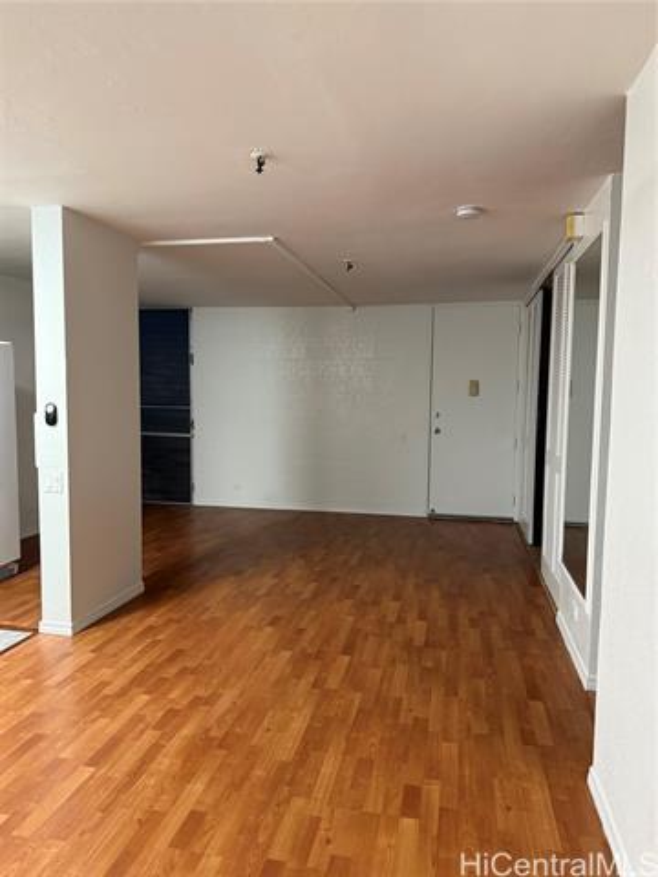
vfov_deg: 71.6
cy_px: 438
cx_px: 329
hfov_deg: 56.8
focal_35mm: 24
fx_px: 608
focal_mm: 6.76
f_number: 1.78
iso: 500
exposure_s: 1/60
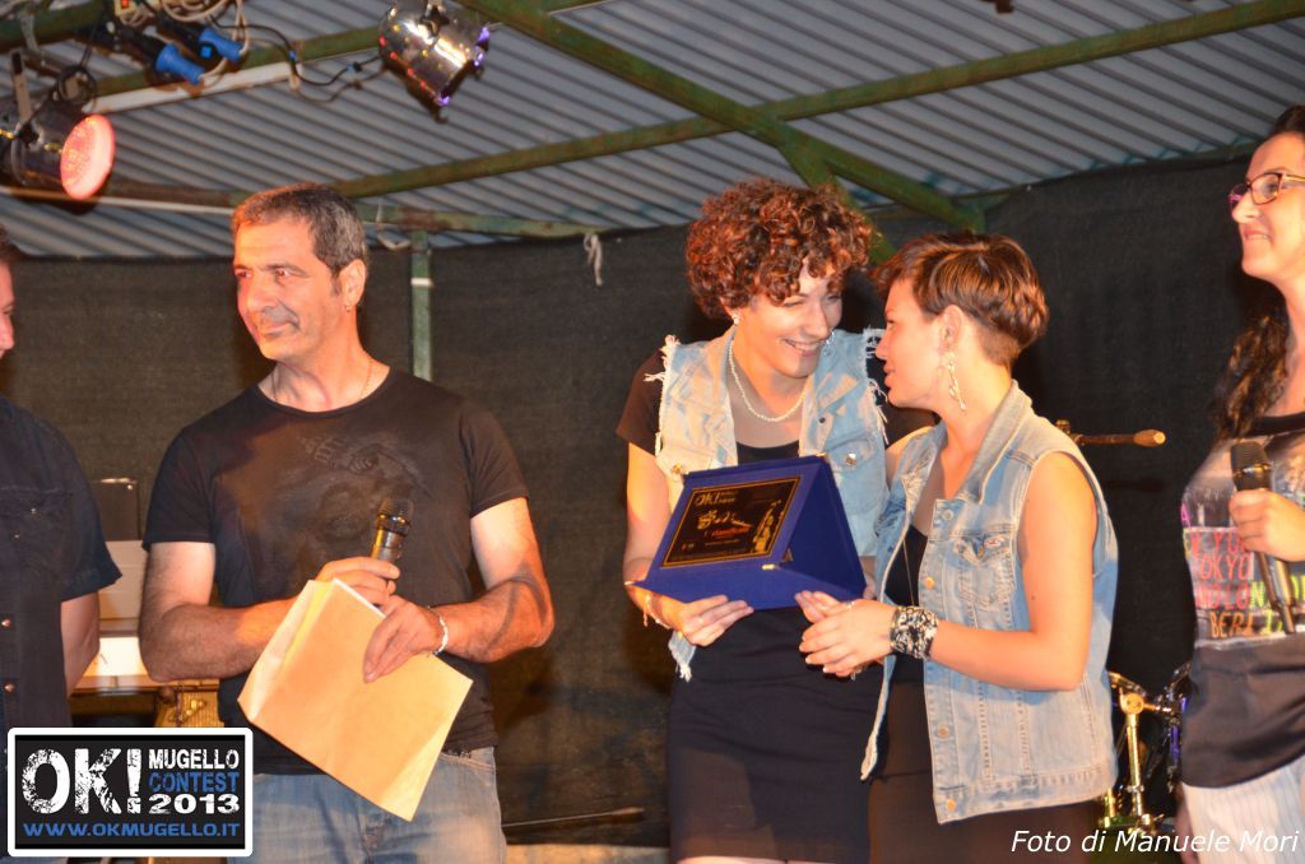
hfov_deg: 15.2
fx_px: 4883
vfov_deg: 10.1
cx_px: 652
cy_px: 432
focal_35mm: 135
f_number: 5.3
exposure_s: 1/60
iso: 1000
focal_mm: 90
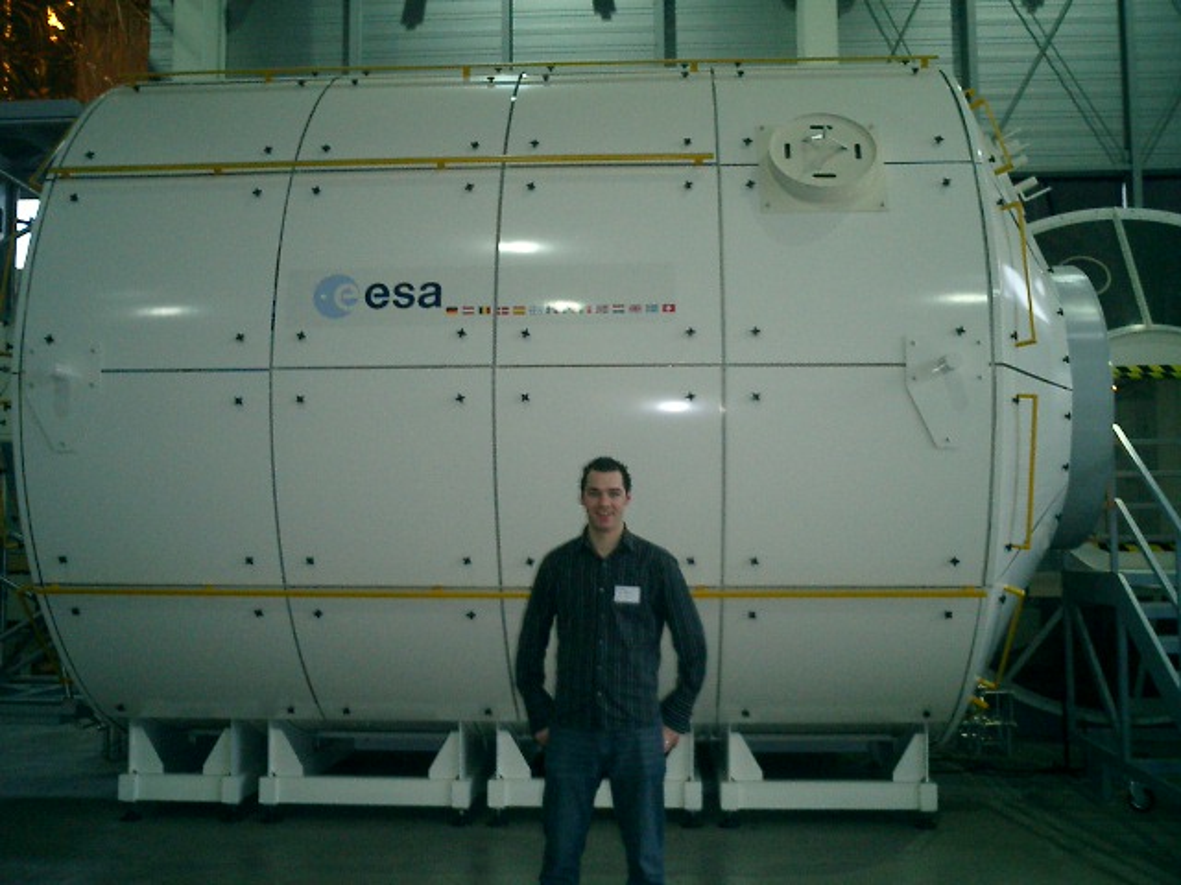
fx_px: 1228
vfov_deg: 39.7
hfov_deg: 51.4
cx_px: 590
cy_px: 442
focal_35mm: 36
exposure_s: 1/30
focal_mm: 7.5
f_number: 3.2
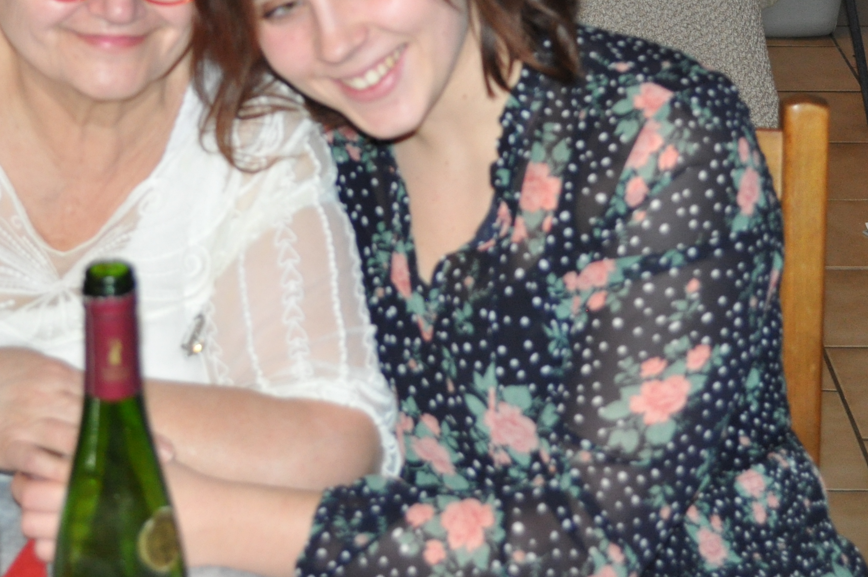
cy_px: -34
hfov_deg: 21.9
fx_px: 2241
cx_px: 372
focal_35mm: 93
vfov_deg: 14.4
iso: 800
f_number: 4.5
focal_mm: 29
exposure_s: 1/60
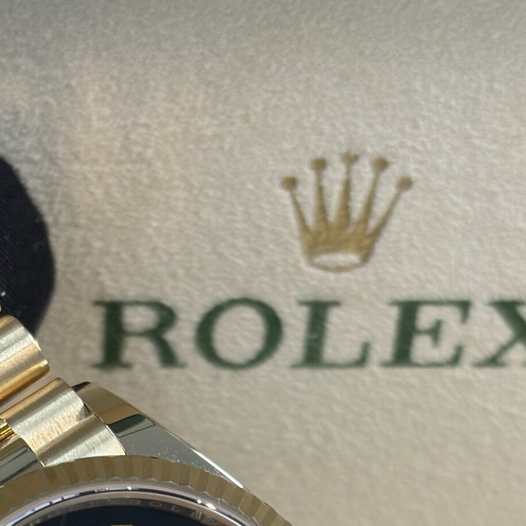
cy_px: 727
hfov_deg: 13.6
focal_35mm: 128
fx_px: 2201
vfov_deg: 13.1
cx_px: 111
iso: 64
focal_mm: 5.96
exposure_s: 1/120
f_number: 1.6
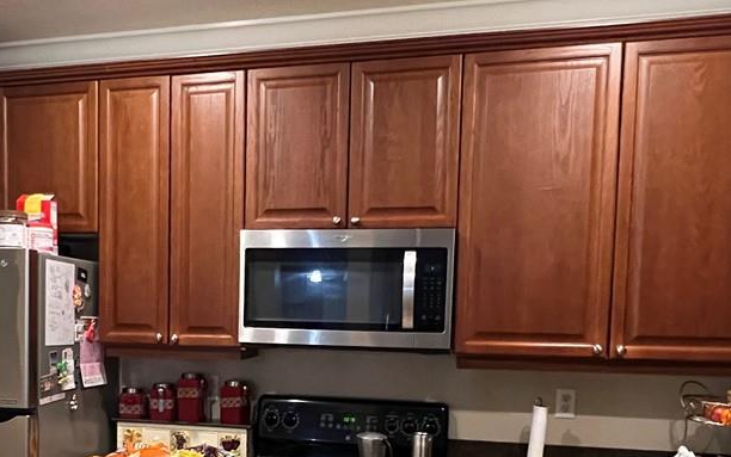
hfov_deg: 52.8
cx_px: 236
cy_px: 372
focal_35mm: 36
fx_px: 717
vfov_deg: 34.2
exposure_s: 1/60
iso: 1000
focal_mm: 1.57
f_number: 1.8
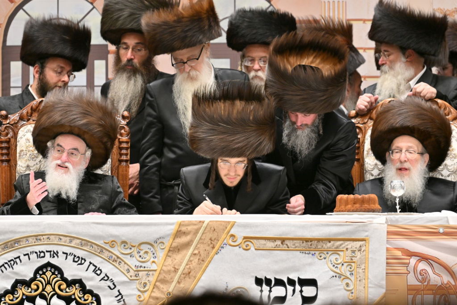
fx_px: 3807
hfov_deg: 6.9
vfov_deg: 4.6
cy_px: 152
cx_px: 228
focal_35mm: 300
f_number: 2.8
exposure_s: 1/320
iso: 320
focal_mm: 200
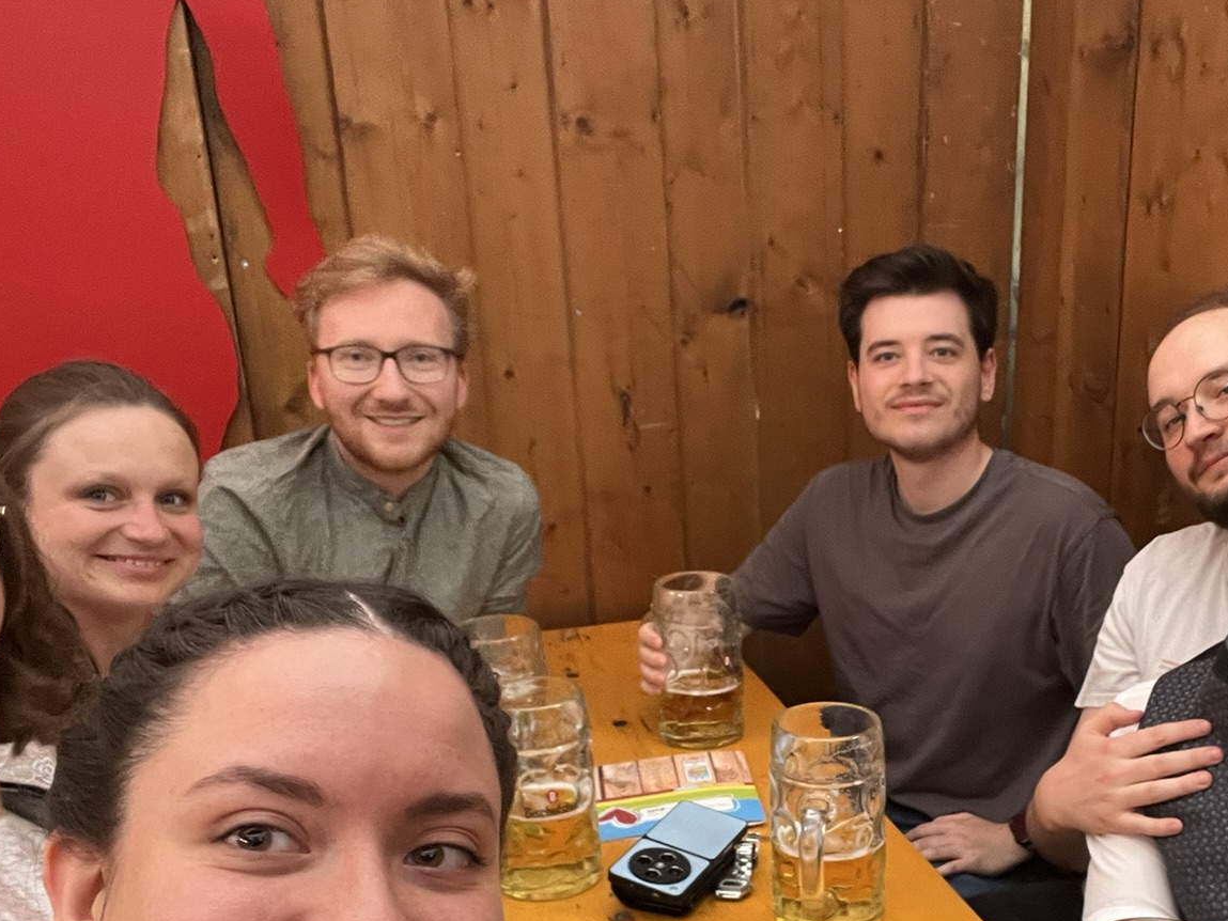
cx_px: 842
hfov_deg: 44.9
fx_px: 1455
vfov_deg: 34.3
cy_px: 709
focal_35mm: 41
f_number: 2.2
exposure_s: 1/33
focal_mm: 2.71
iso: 320
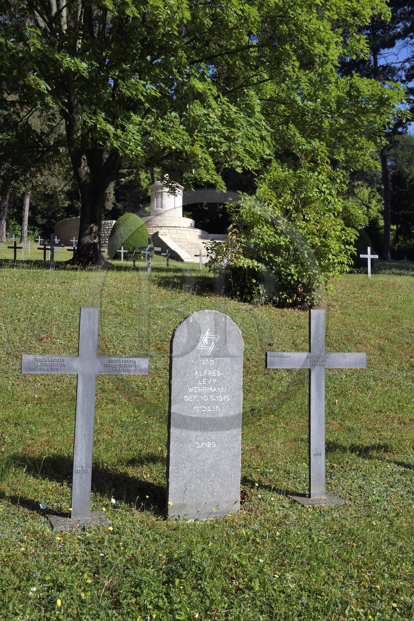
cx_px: 207
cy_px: 310
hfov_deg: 31.9
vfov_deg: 46.4
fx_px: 725
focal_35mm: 42
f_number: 20
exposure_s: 1/160
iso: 200
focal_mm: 42
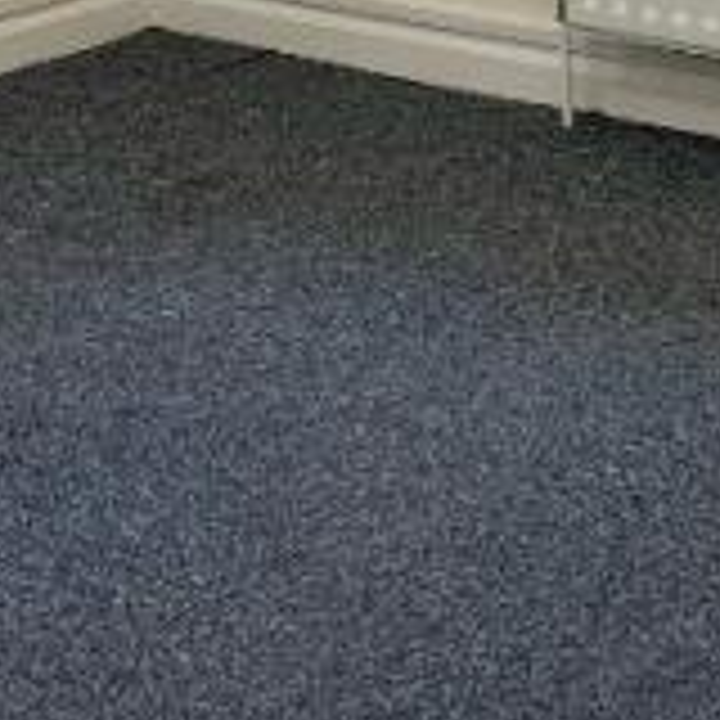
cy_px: -472
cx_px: 1130
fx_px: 3459
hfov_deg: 11.3
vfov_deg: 11.2
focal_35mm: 147
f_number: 1.8
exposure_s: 1/100
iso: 50
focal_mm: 4.25
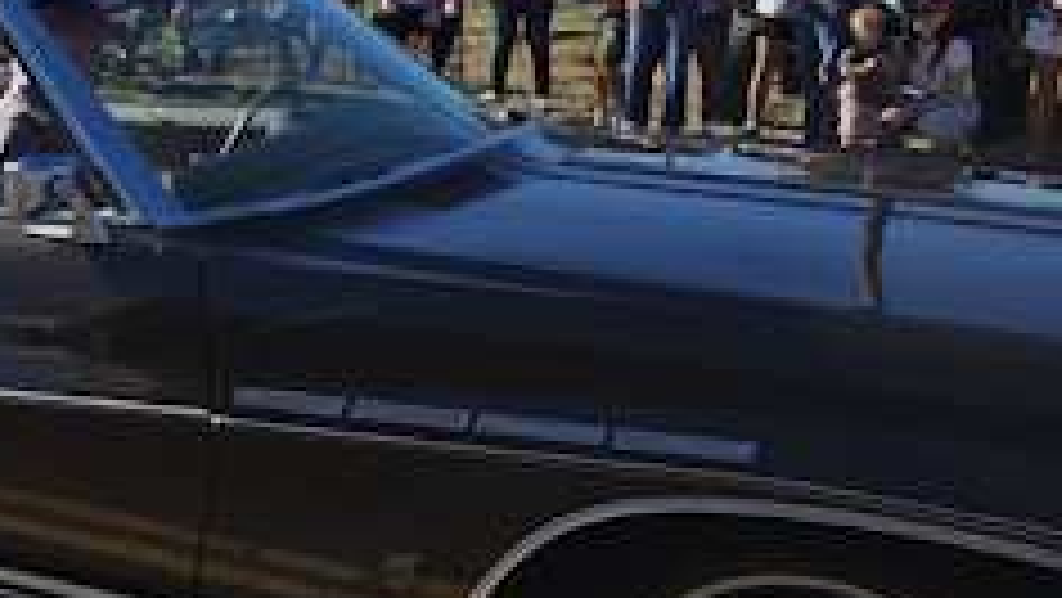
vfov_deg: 20.0
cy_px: 184
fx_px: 1690
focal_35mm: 60
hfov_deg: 29.4
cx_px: -252
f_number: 2.2
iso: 50
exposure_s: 1/2686
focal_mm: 2.2
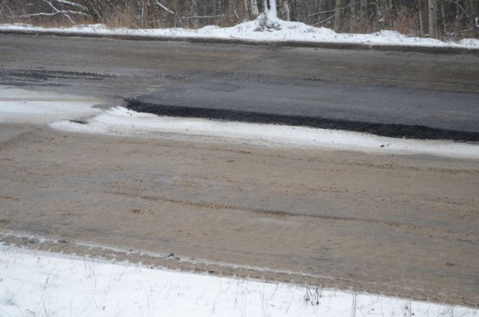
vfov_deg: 16.5
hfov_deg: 24.7
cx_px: 240
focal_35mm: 82
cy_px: 158
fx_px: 1096
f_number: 5.6
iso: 400
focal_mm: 55
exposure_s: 1/60
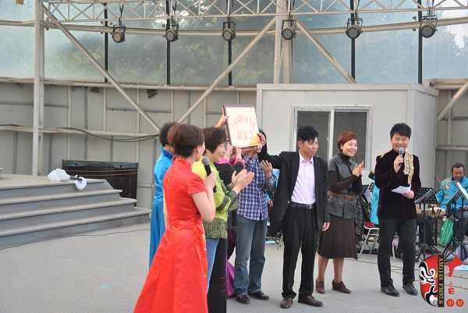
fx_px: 781
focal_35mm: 60
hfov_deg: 33.4
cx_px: 234
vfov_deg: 22.7
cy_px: 156
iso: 200
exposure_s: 1/100
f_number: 4.8
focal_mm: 40
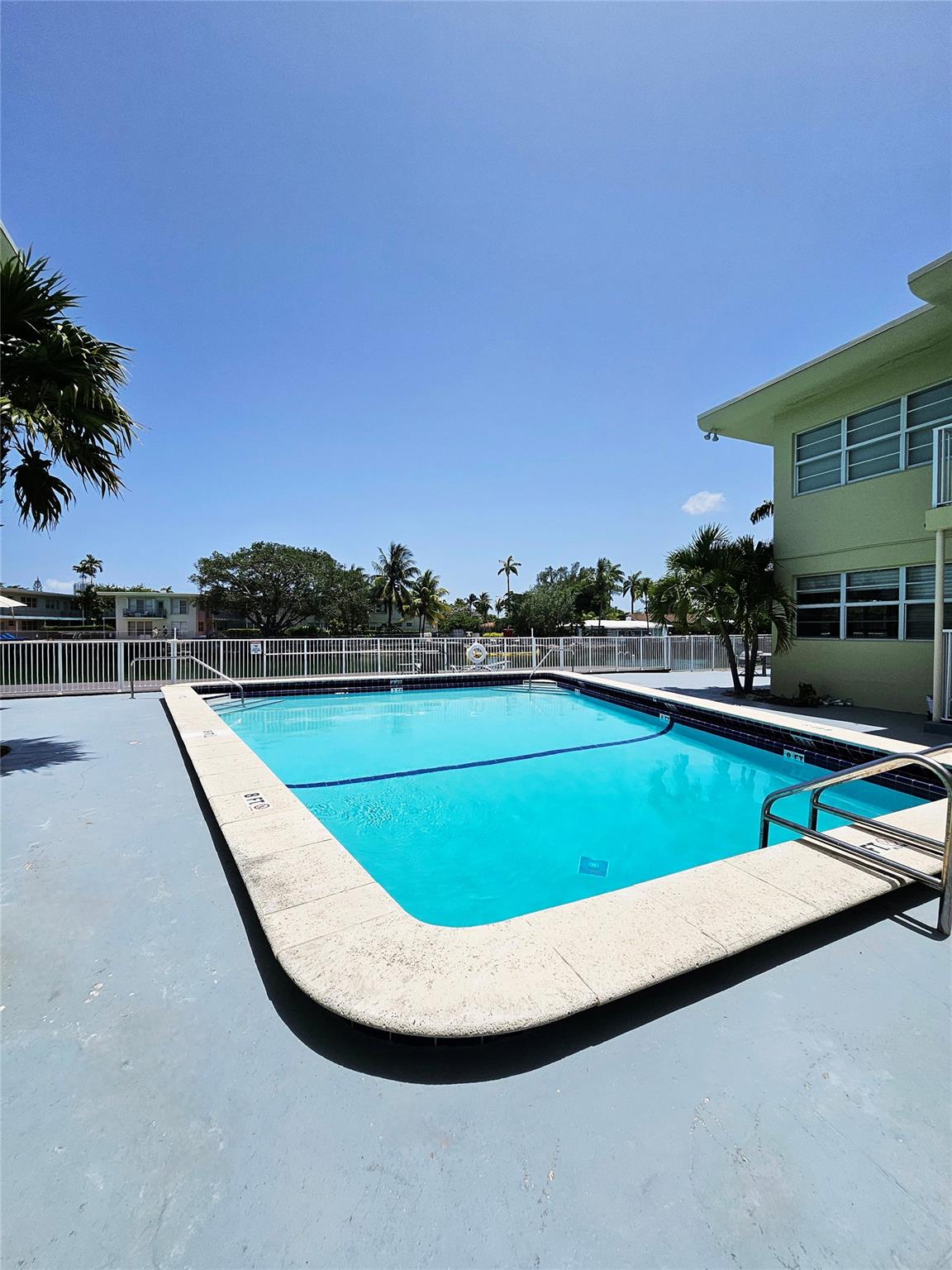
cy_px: 635
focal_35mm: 13
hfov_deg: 89.9
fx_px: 477
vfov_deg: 106.2
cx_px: 476
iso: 32
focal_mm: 1.7
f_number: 2.2
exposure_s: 1/5000
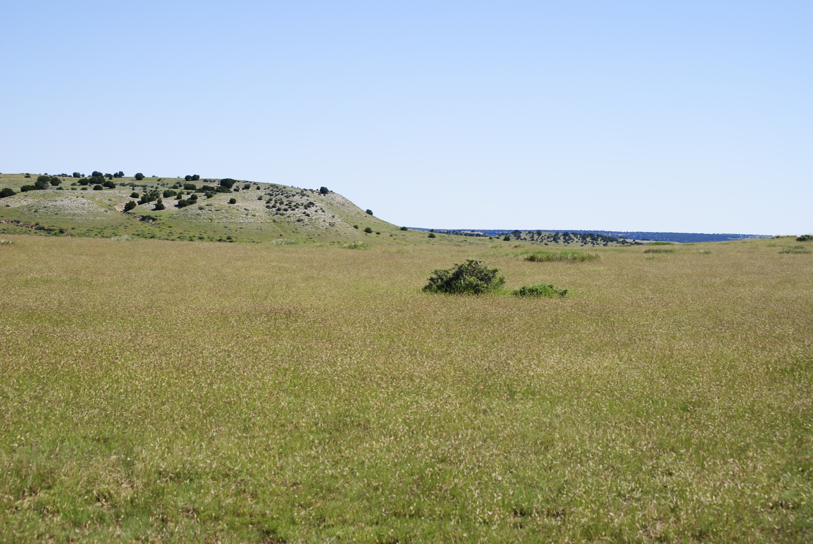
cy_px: 272
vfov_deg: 16.6
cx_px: 406
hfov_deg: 24.6
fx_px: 1865
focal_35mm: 82
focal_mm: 55
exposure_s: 1/250
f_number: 10
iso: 140
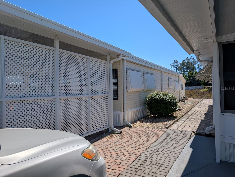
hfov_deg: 71.5
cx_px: 118
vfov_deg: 56.9
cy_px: 88
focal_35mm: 24
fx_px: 163
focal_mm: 6.9
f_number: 1.68
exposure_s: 1/15873
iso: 21
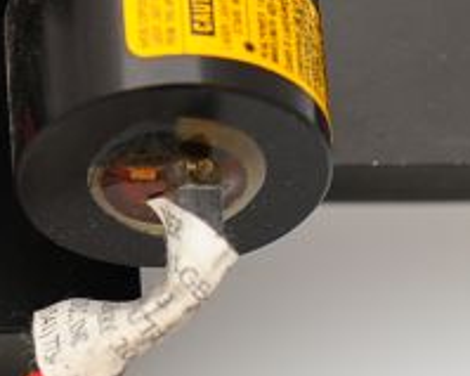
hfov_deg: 4.3
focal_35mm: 447
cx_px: -246
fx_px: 6215
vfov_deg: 3.5
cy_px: 272
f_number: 7.1
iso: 800
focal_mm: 105
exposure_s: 1/100
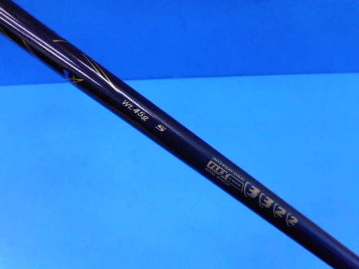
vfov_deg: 54.9
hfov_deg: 69.4
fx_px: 259
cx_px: 180
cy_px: 134
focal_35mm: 25
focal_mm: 4.5
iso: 200
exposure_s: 1/30
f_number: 3.7
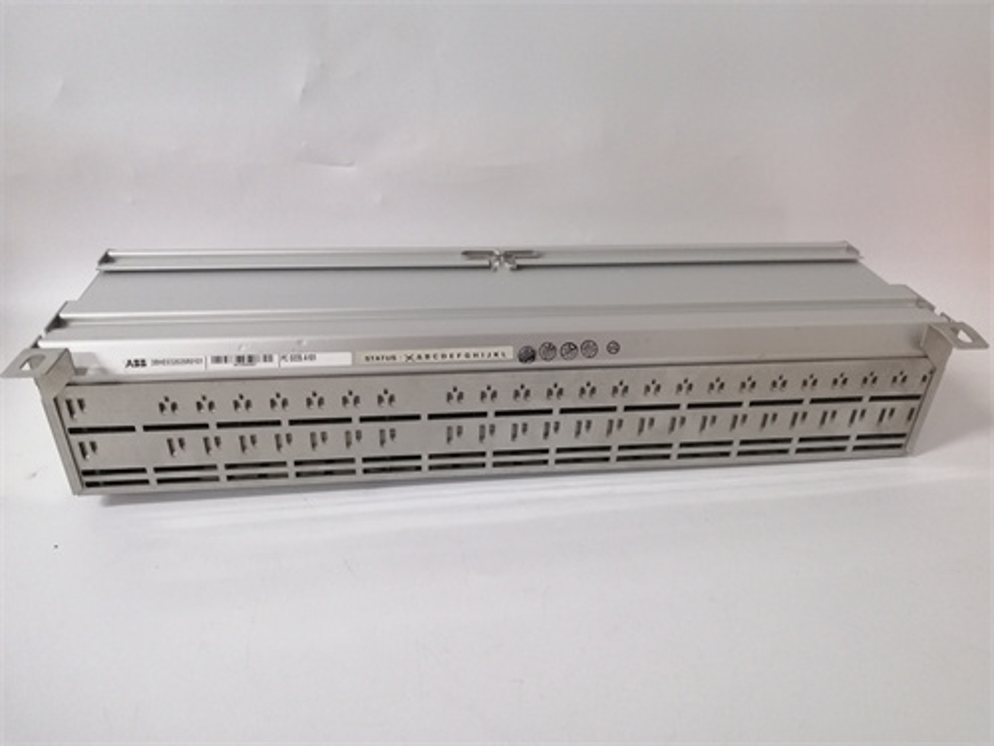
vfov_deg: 53.1
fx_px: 747
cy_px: 373
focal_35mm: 26
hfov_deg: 67.3
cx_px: 497
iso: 320
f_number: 2.2
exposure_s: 1/33.3
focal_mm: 3.81
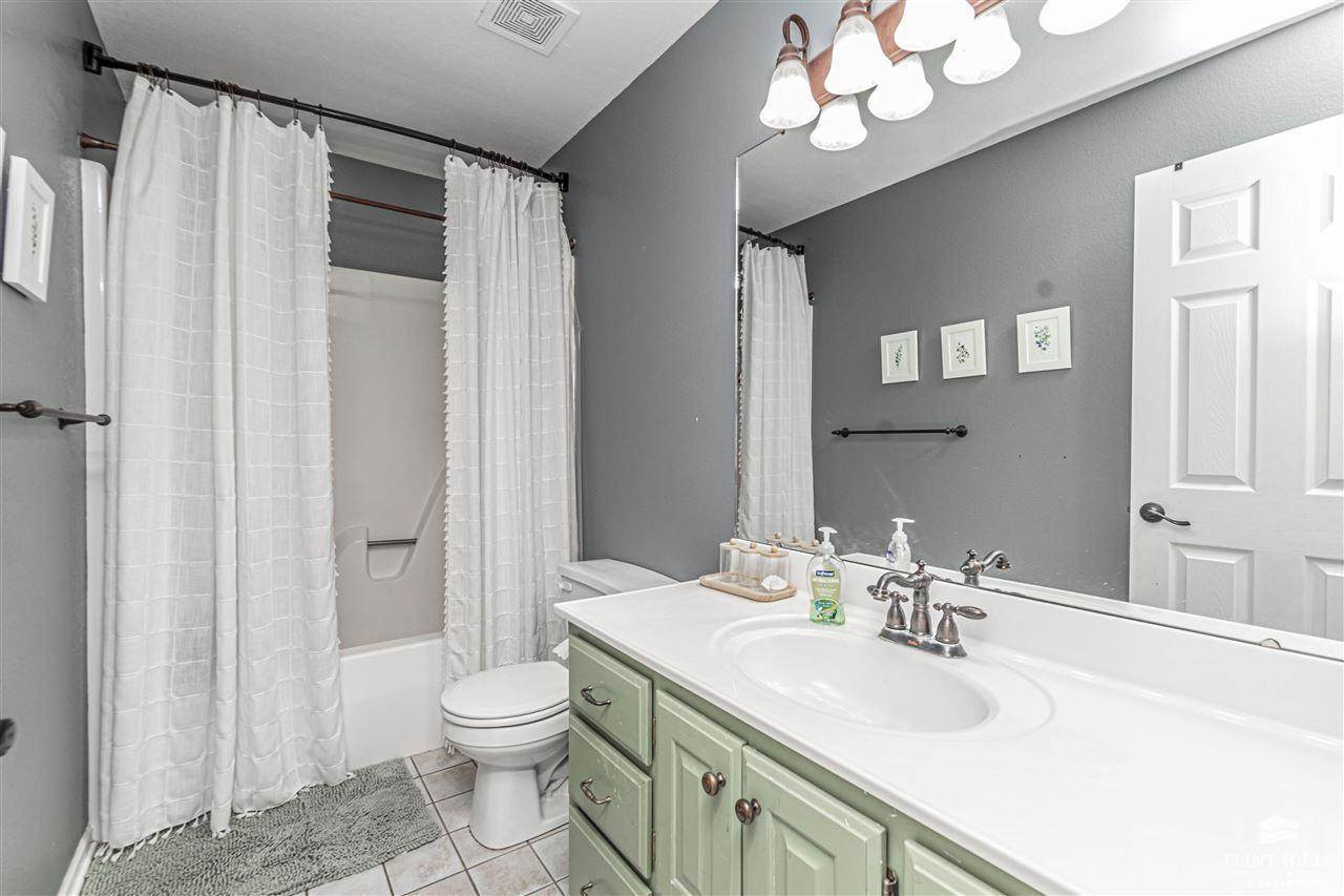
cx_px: 672
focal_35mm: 15
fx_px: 560
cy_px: 448
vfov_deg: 77.3
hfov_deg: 100.4
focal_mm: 10
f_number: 10
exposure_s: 1/60
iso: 320
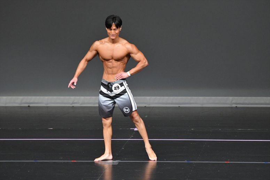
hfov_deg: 6.5
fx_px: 2361
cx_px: 135
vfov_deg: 4.4
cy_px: 90
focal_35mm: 315
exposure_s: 1/400
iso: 4000
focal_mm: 210
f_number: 5.6
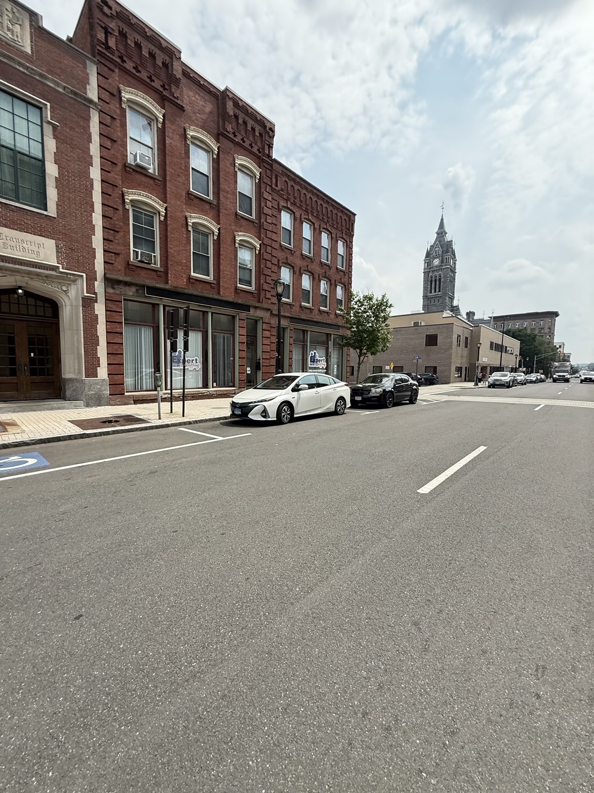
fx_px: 320
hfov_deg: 85.7
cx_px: 297
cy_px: 396
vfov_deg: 102.1
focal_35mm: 14
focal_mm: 2.22
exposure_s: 1/1572
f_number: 2.2
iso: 64
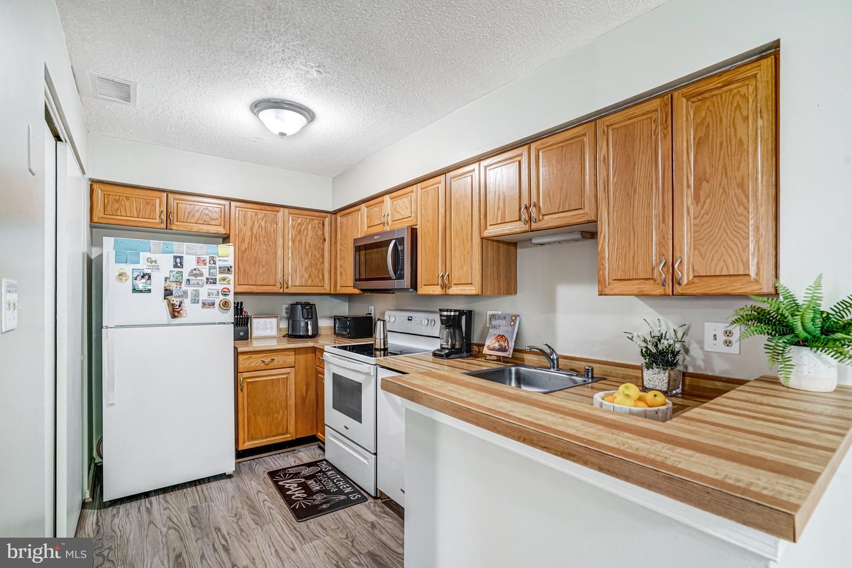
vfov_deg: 73.8
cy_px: 284
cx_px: 426
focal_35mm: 16
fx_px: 379
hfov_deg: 96.7
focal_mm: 16
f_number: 8
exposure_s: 1/15
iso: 1250
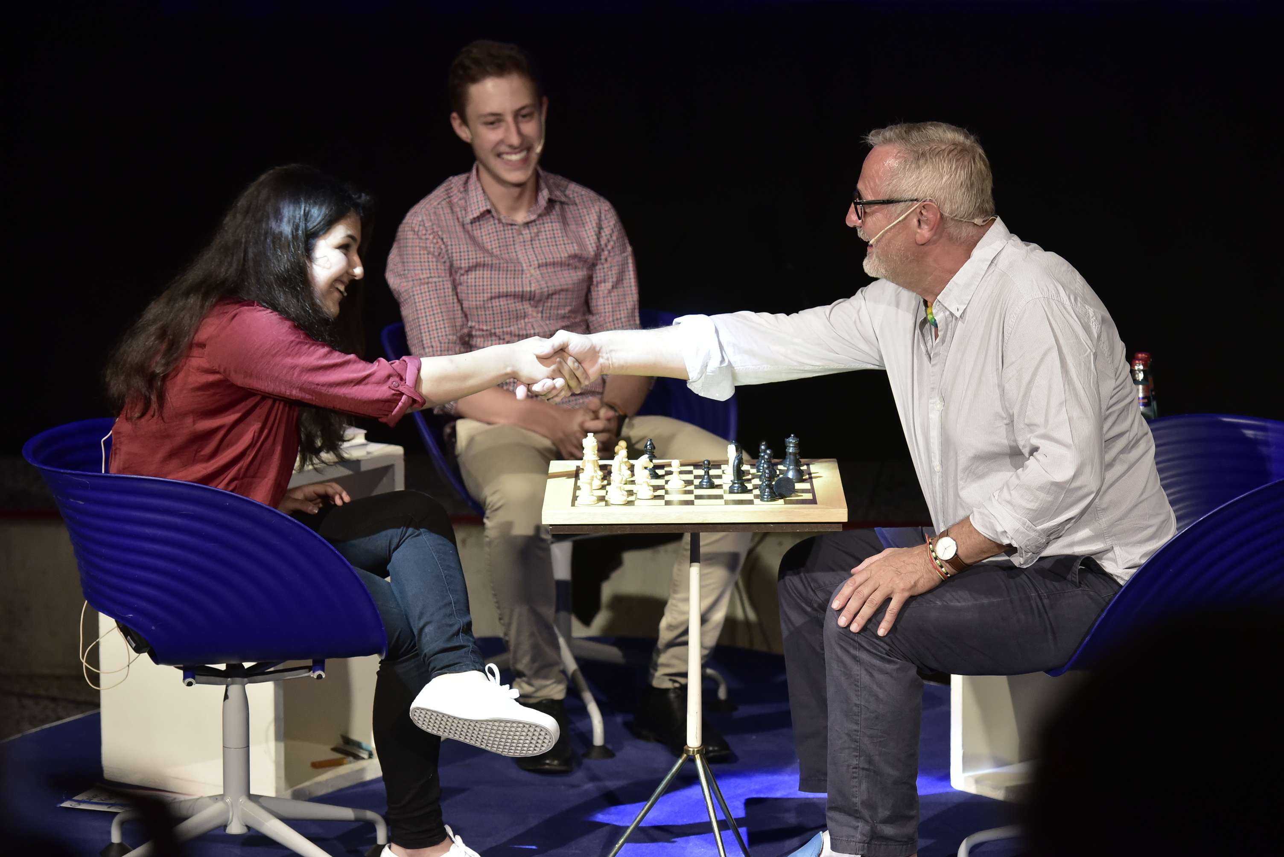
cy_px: 428
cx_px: 642
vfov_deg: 10.2
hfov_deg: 15.2
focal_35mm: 135
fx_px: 4817
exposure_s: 1/125
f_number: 4.5
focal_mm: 135
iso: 2500
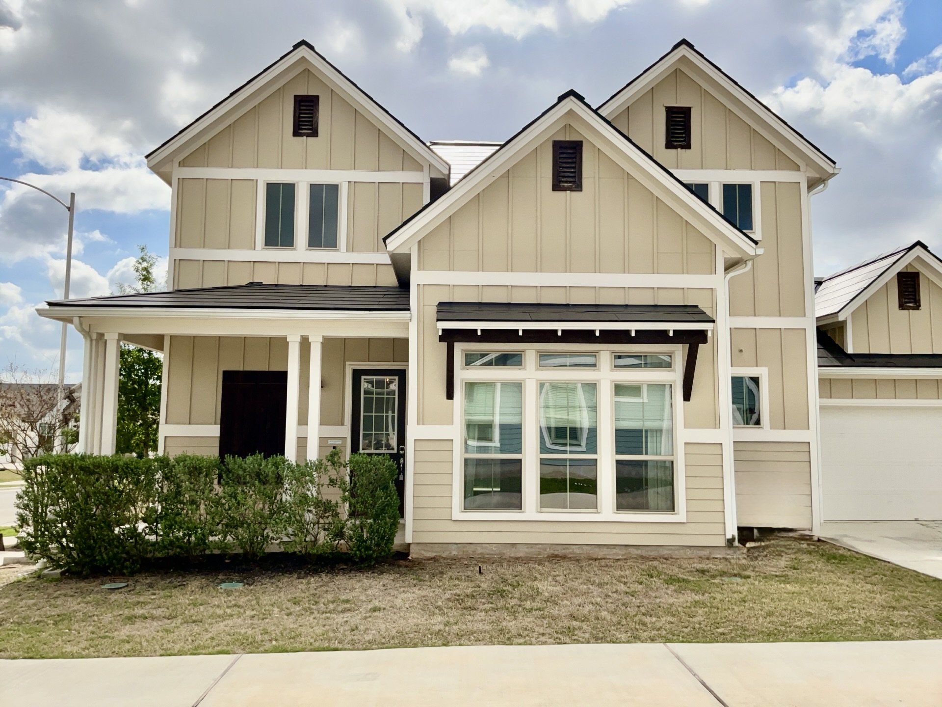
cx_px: 471
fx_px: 735
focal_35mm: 27
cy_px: 354
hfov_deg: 65.3
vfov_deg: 51.4
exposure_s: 1/2227
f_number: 1.8
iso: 25
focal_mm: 3
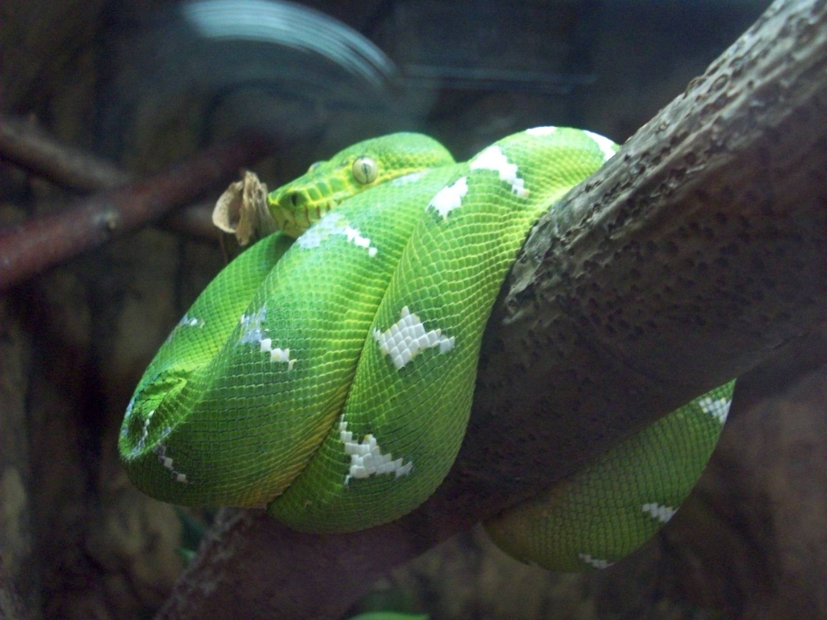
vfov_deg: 38.7
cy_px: 310
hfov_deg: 50.1
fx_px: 884
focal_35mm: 37
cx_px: 414
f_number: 2.8
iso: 200
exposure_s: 1/8
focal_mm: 6.2
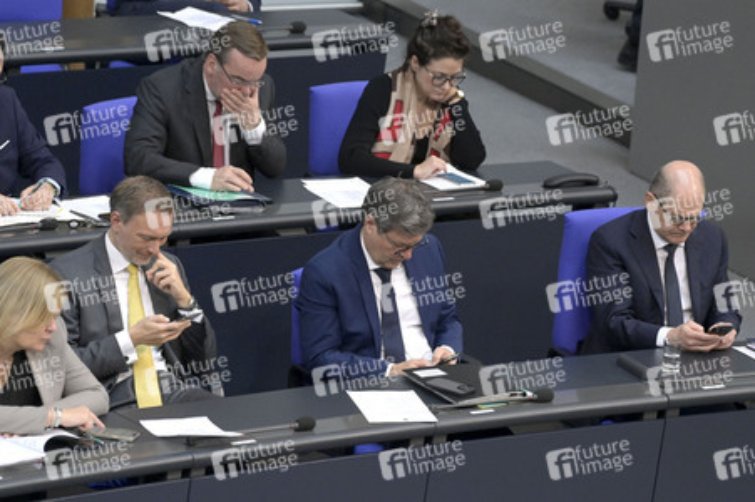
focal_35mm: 230
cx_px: 378
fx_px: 4820
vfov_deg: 6.0
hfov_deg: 9.0
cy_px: 251
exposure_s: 1/400
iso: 8000
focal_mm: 230
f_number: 5.6
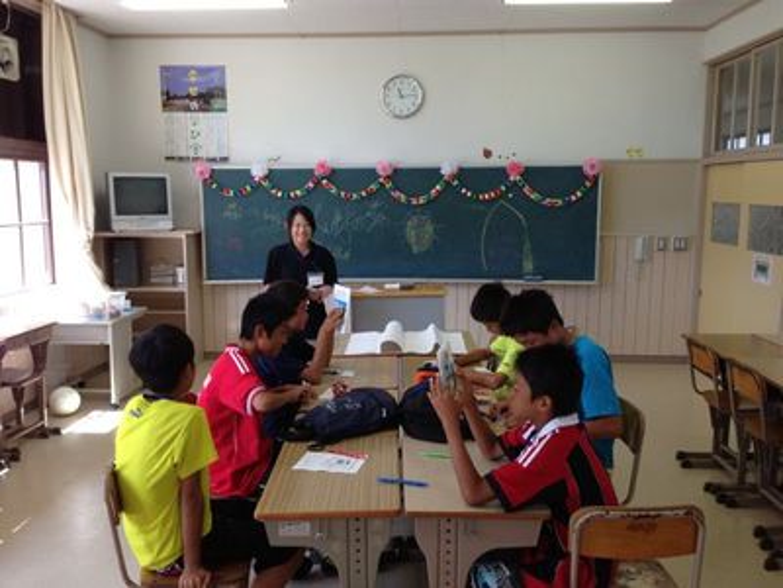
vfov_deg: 42.9
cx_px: 392
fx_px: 746
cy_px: 294
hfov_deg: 55.4
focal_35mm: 33
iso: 80
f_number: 2.4
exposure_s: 1/120
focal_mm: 4.13
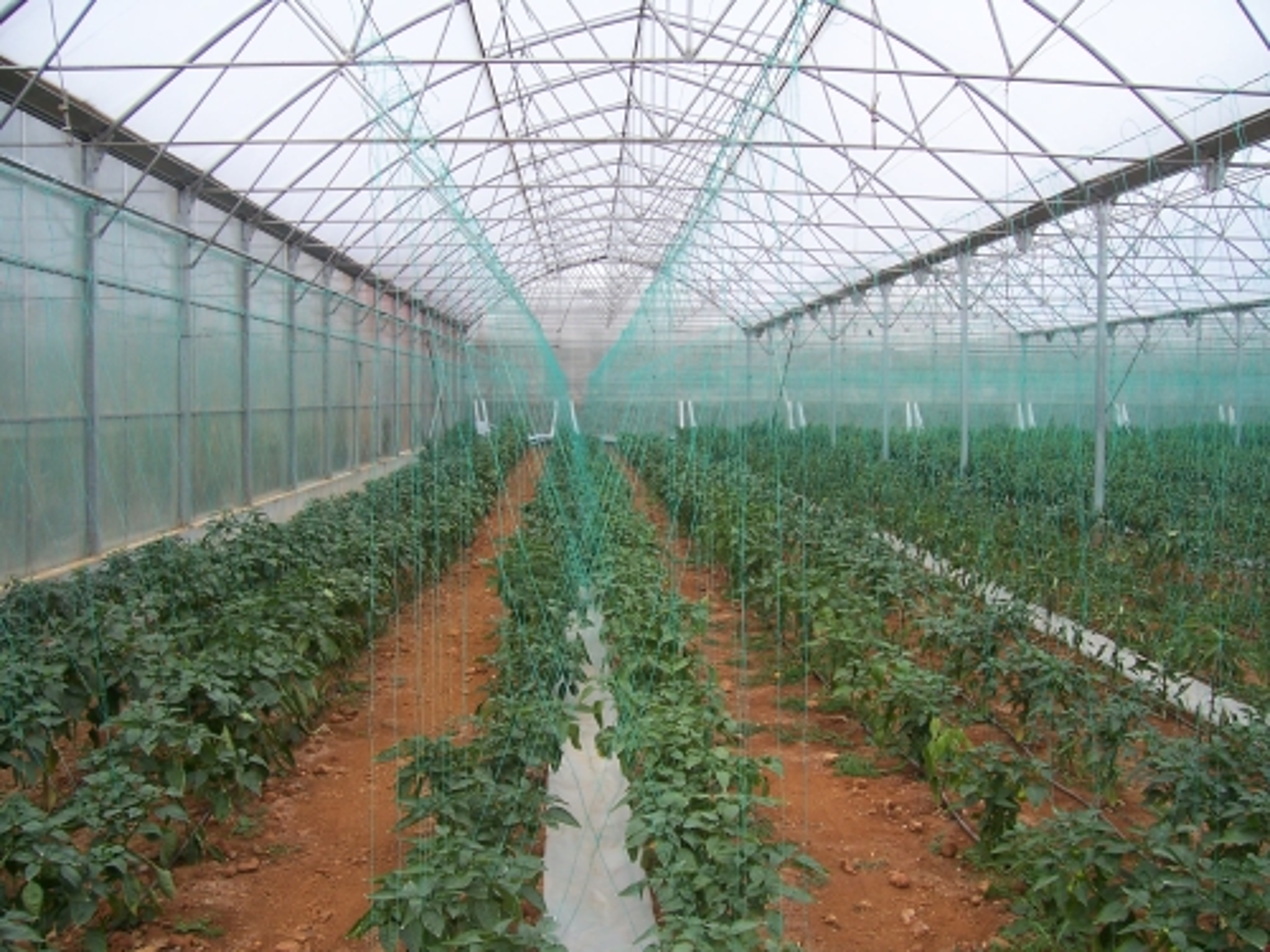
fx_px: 1247
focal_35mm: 34
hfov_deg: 54.0
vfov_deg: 41.8
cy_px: 476
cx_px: 635
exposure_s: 1/180
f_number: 2.7
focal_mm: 5.6
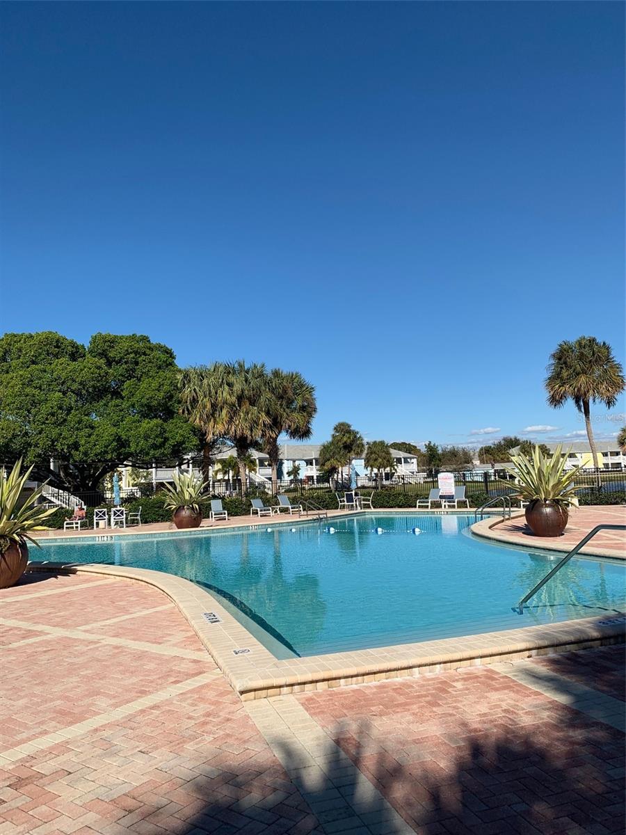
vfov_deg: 67.3
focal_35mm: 26
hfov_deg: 53.1
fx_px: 627
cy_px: 418
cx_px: 313
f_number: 1.8
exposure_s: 1/3937
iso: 25
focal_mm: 4.25
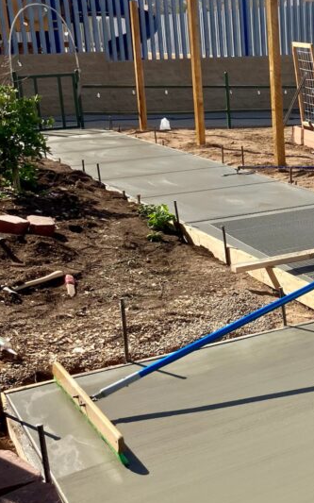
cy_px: 243
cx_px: 358
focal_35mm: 57
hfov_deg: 21.4
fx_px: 781
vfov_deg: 35.7
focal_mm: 3.99
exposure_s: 1/2024
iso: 32
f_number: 1.8
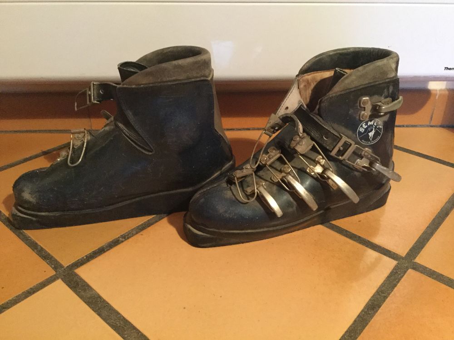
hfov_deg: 58.4
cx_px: 227
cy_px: 170
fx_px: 407
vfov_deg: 45.4
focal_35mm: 31
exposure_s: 1/17
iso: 640
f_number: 2.4
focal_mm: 3.3
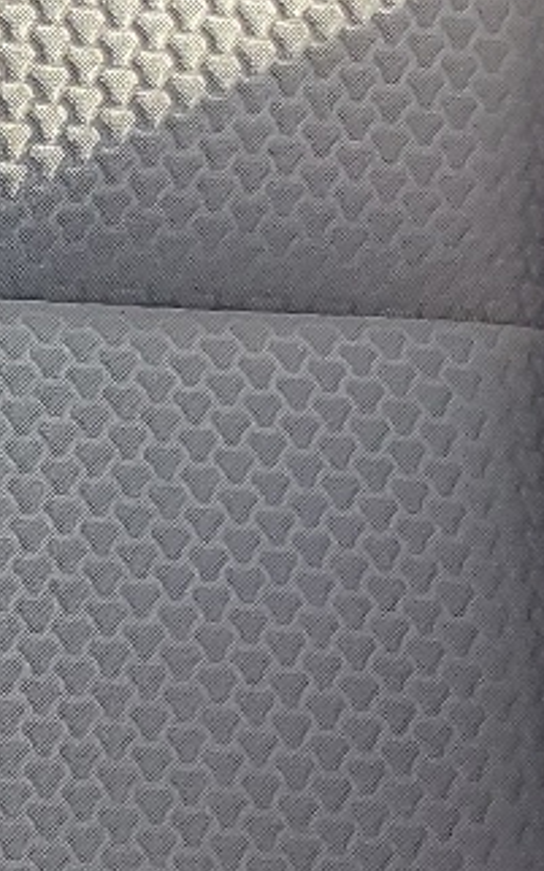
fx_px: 3253
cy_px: 514
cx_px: -1332
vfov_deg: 15.3
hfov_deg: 7.7
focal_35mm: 137
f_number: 1.5
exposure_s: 1/60.2
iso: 56
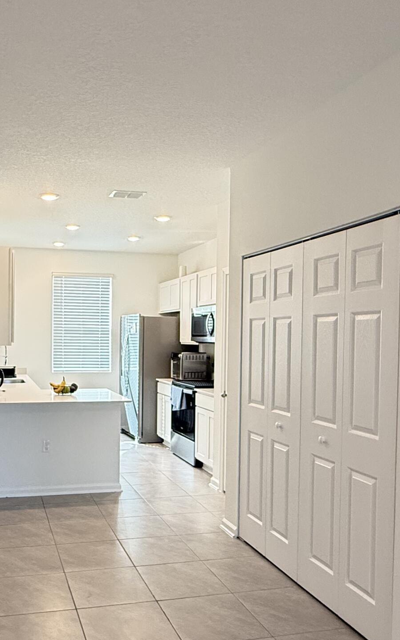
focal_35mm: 31
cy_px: 353
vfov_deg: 61.1
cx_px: 105
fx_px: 540
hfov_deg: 39.6
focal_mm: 2.22
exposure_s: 1/120
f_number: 2.2
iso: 500
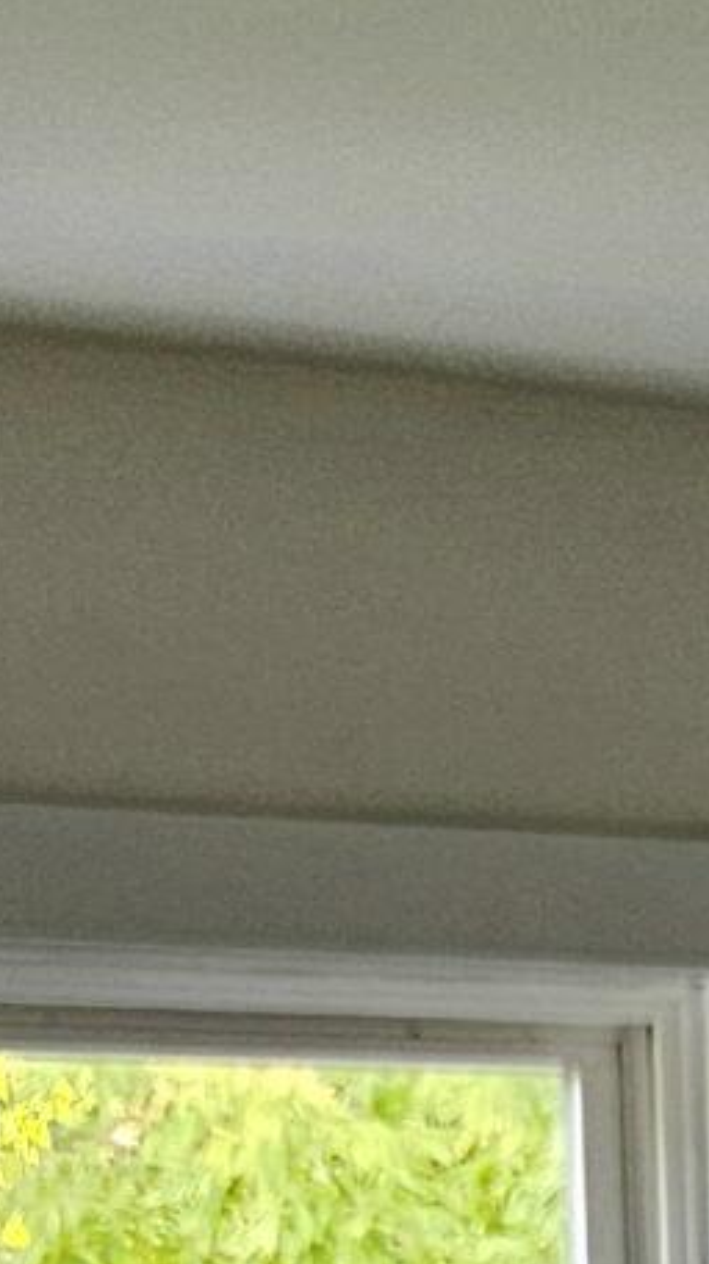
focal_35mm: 165
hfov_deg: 7.1
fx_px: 5523
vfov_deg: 12.2
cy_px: 2134
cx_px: 1476
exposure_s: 1/208
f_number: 1.8
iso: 125
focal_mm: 5.4
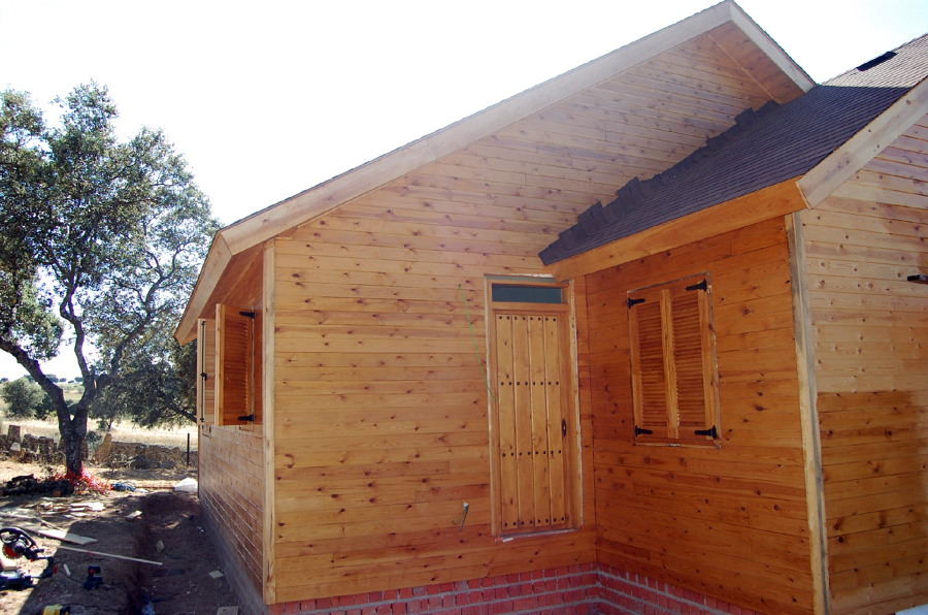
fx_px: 695
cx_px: 464
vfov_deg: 47.7
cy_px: 308
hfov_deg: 67.5
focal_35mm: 27
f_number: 5
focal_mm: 18
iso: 400
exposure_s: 1/500
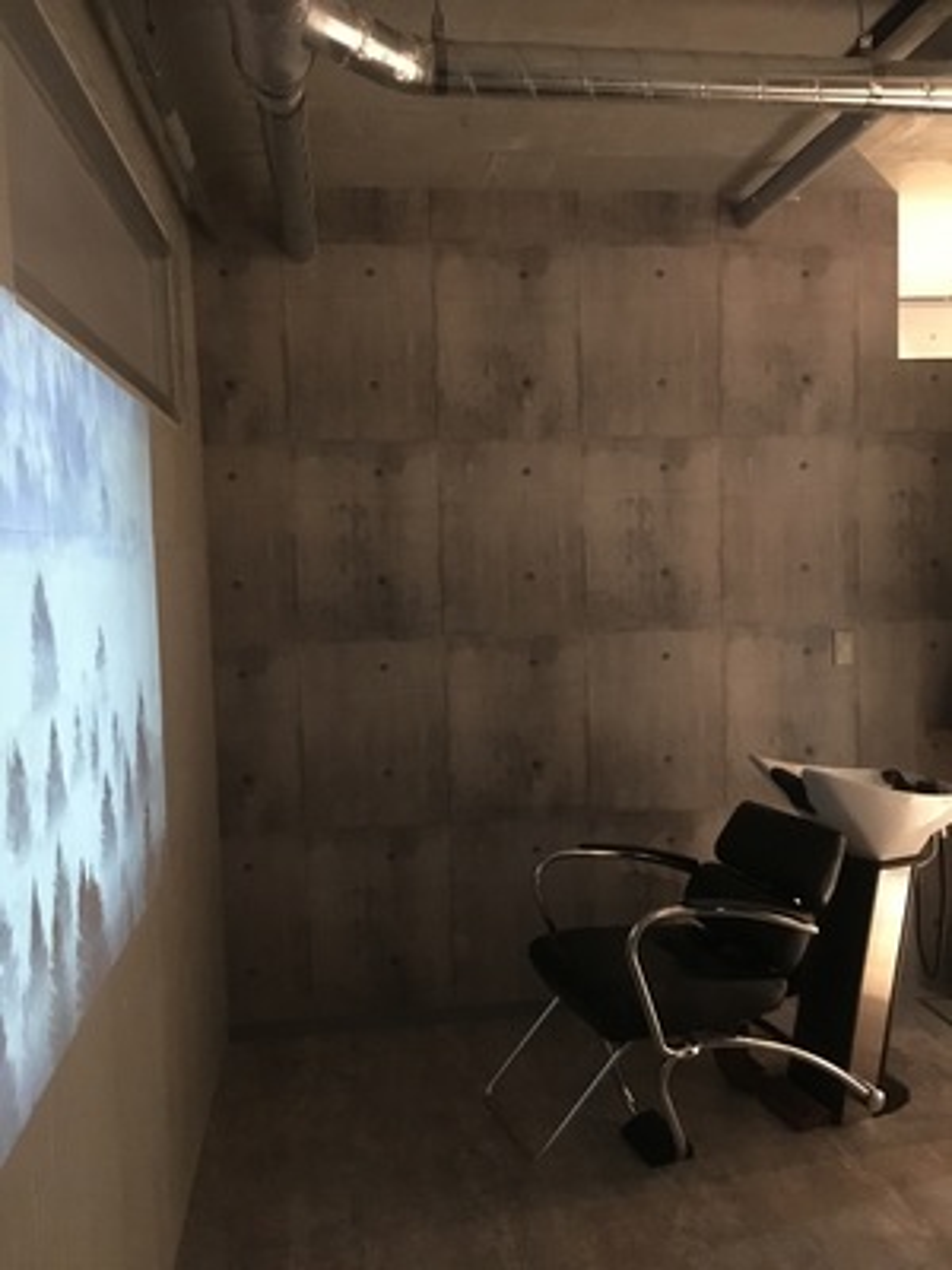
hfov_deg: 48.2
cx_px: 476
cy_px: 635
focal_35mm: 29
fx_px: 1063
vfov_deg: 61.7
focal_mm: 4.15
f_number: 2.2
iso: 800
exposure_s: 1/17
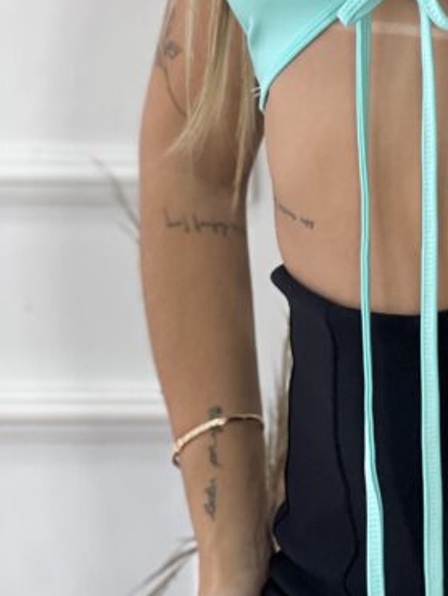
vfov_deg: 10.0
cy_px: -114
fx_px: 3344
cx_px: 485
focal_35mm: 194
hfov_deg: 7.6
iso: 160
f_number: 2.8
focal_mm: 9
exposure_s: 1/120
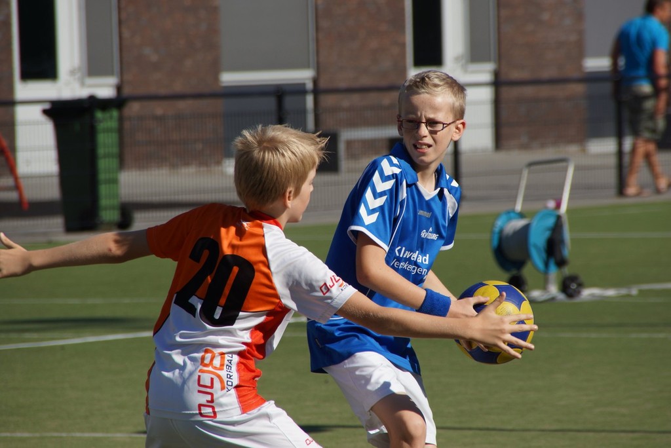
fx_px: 6993
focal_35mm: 375
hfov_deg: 5.5
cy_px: 224
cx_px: 336
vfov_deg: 3.7
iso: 100
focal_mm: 250
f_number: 9
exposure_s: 1/400
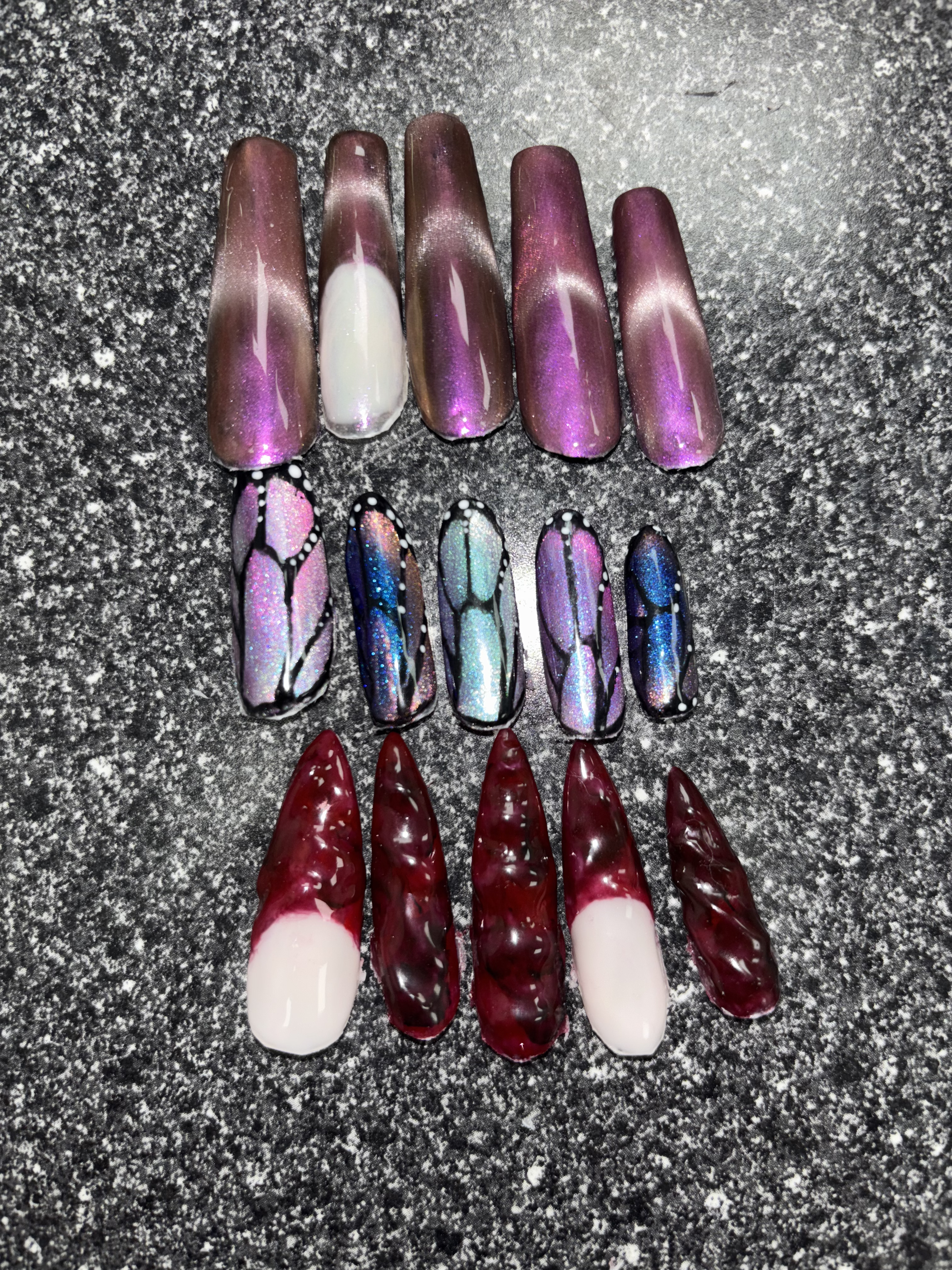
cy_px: 635
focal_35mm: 26
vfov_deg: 67.3
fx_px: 953
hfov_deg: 53.1
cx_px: 476
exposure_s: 1/66
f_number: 1.6
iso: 40
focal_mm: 5.96
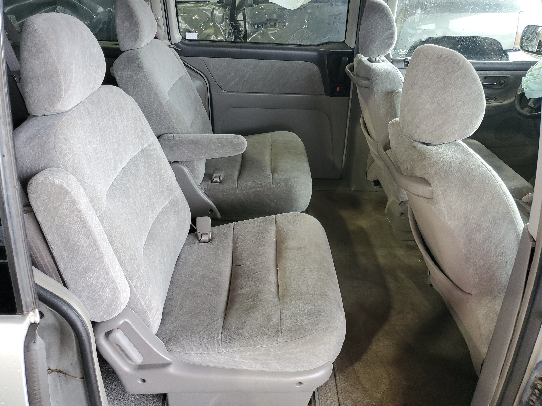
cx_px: 271
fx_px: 407
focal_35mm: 26
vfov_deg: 53.1
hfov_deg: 67.3
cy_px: 203
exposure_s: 1/60.2
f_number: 1.5
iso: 113
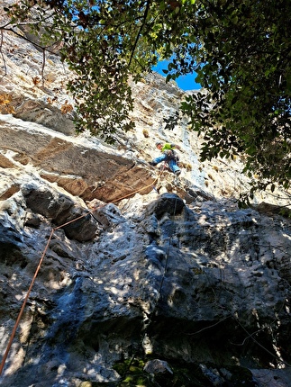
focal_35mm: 23
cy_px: 194
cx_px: 146
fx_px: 258
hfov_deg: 58.9
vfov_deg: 73.9
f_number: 1.8
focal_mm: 5.54
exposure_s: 1/826
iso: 50
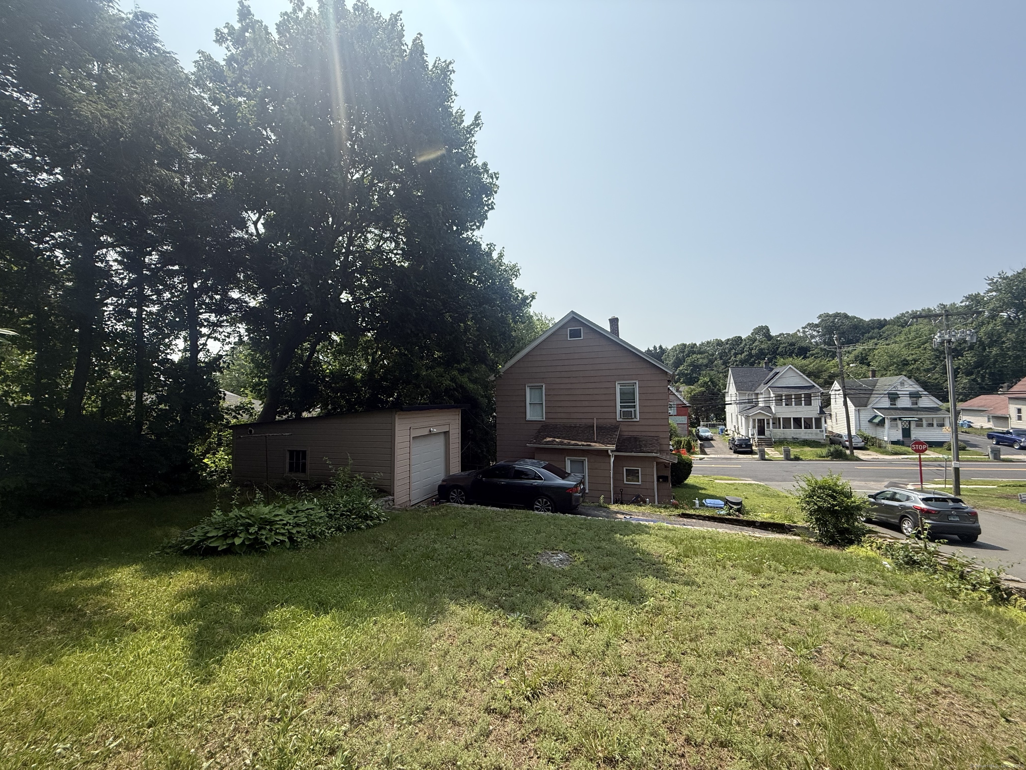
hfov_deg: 102.1
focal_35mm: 14
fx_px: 415
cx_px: 513
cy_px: 385
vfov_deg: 85.7
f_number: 2.2
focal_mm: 2.22
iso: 50
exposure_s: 1/1848
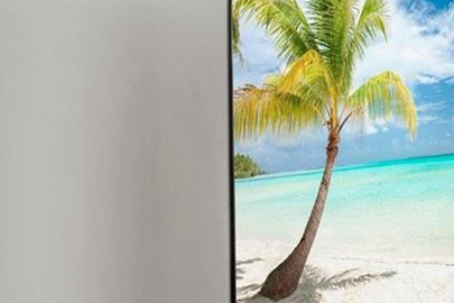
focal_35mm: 253
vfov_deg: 5.4
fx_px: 3190
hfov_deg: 7.5
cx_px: 1128
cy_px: 96
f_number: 8
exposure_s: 1/10
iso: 64
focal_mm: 50
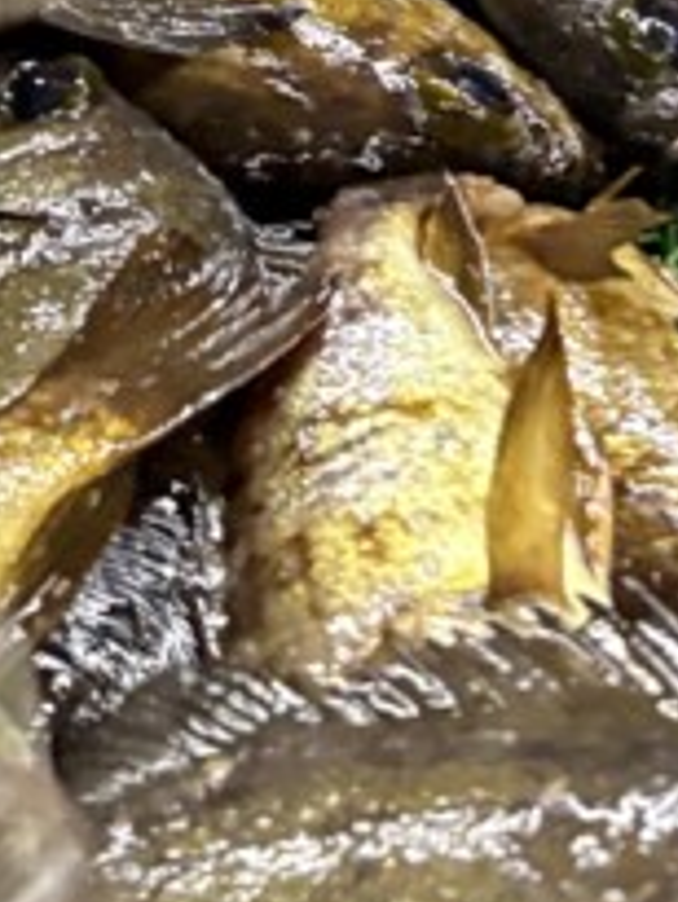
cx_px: 163
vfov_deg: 14.7
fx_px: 3313
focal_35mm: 127
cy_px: -352
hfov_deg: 11.7
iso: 800
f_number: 1.6
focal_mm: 5.96
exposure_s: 1/30
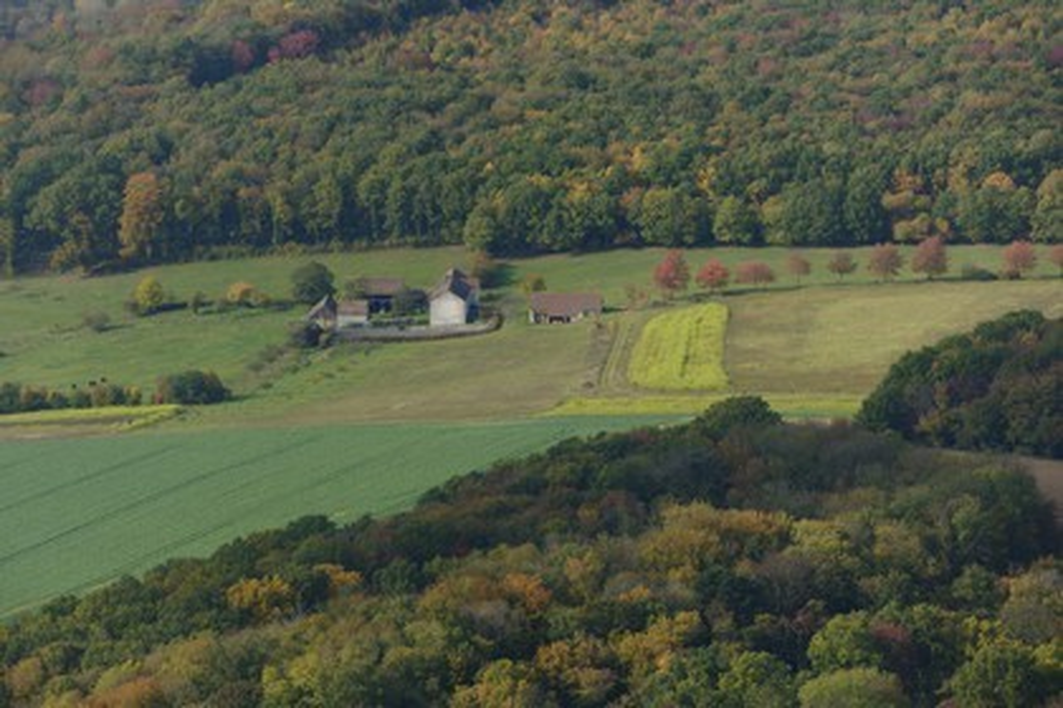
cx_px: 532
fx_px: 5462
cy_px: 354
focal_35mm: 185
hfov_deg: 11.1
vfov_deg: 7.4
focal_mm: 185
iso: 400
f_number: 6.3
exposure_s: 1/800
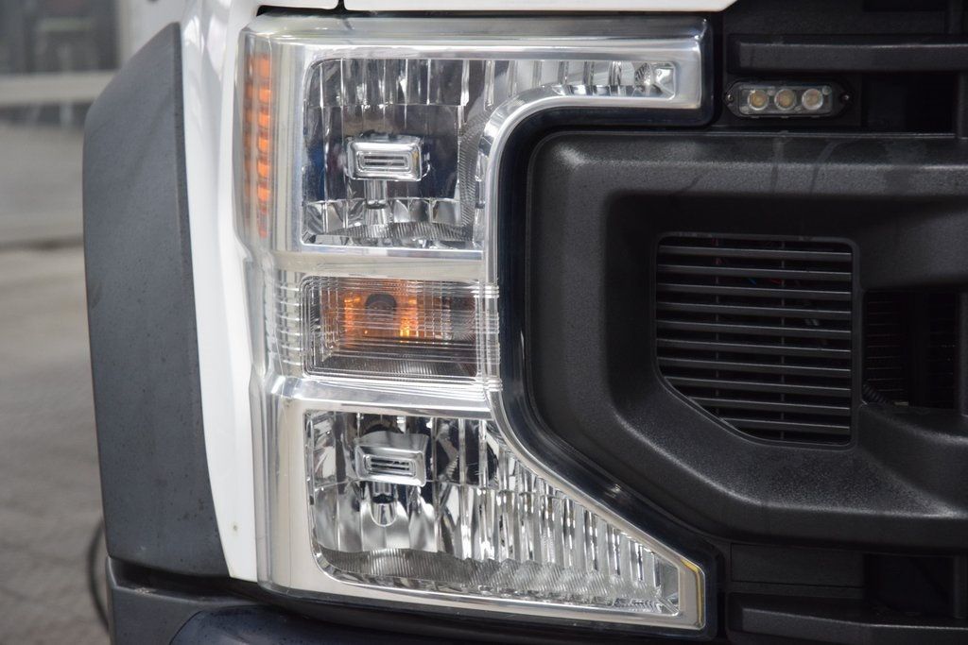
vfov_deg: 14.7
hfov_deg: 21.9
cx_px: 484
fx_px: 2501
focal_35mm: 93
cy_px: 322
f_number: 4.5
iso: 1600
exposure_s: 1/80
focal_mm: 62
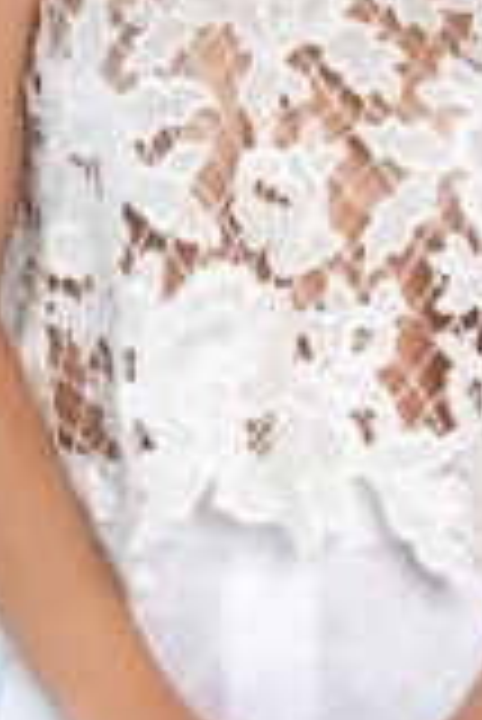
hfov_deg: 8.1
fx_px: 3387
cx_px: 293
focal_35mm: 169
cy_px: 367
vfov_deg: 12.1
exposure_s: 1/160
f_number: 5
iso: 320
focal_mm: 45
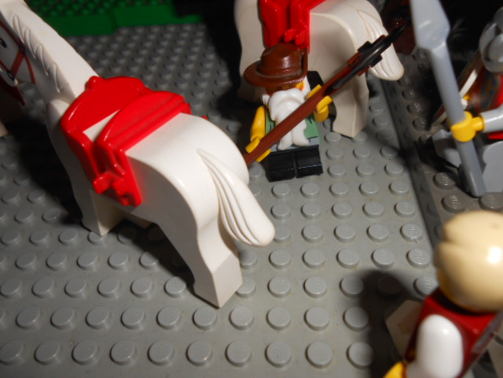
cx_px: 252
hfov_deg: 60.0
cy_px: 189
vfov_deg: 46.8
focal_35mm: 30
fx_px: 436
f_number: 11.9
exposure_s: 1/25
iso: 80
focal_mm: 5.3
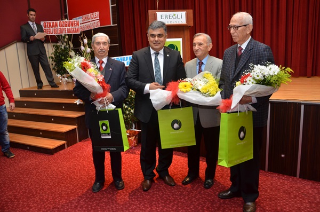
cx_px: 160
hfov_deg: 67.5
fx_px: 239
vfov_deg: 47.7
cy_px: 106
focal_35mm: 27
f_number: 4
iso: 800
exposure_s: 1/60
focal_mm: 18
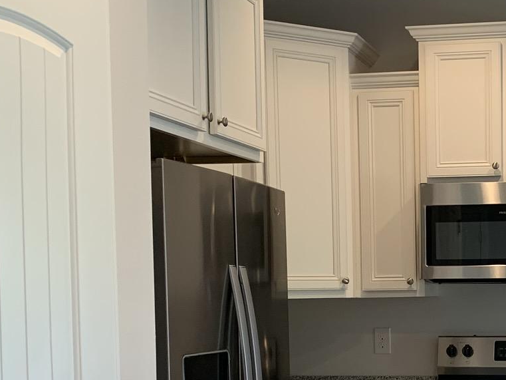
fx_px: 1023
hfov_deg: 26.7
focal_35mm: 70
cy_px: 343
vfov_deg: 20.6
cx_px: 473
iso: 100
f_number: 1.8
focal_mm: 4.25
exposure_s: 1/60
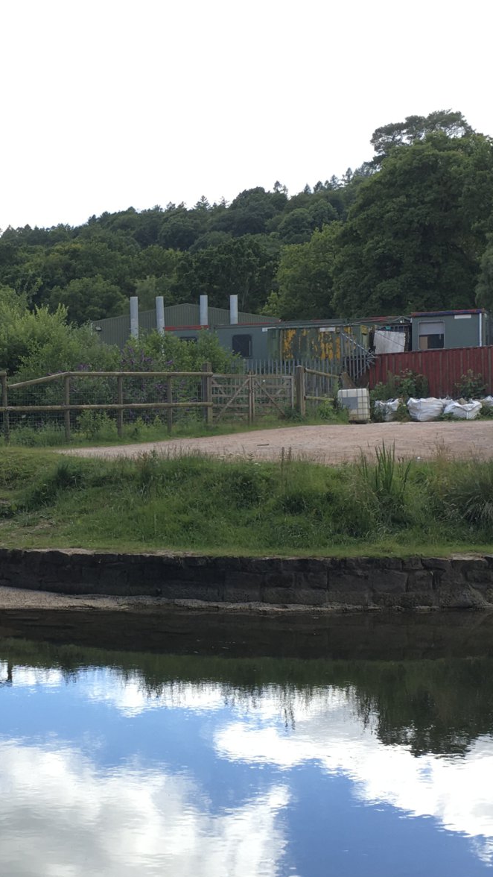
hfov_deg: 21.7
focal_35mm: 55
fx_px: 1277
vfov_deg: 37.8
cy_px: 480
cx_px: 130
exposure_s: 1/285
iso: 25
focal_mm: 4.15
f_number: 2.2
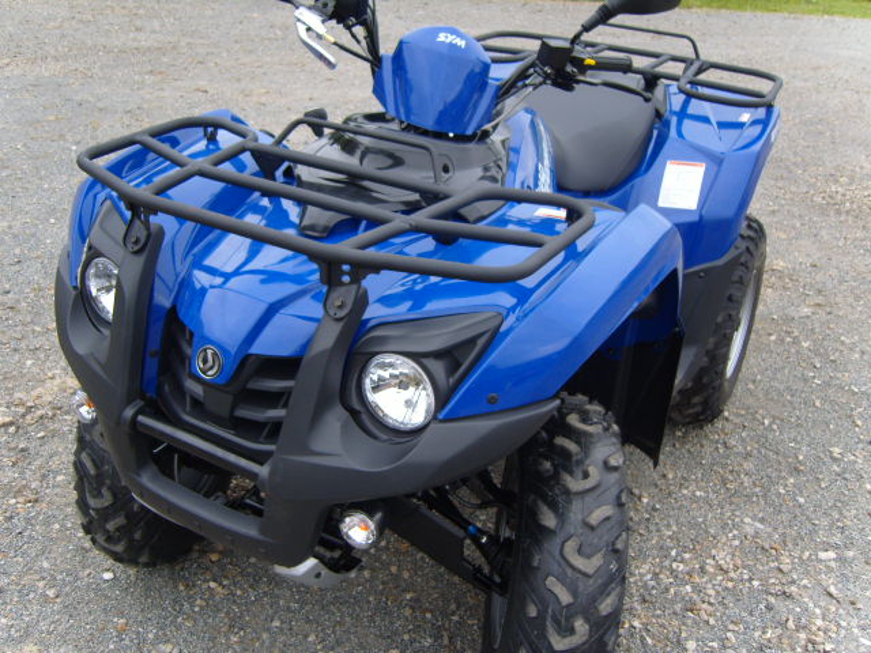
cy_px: 326
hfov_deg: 52.6
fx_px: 881
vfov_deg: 40.7
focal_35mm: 35
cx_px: 436
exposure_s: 1/350
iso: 80
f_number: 2.8
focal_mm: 7.4
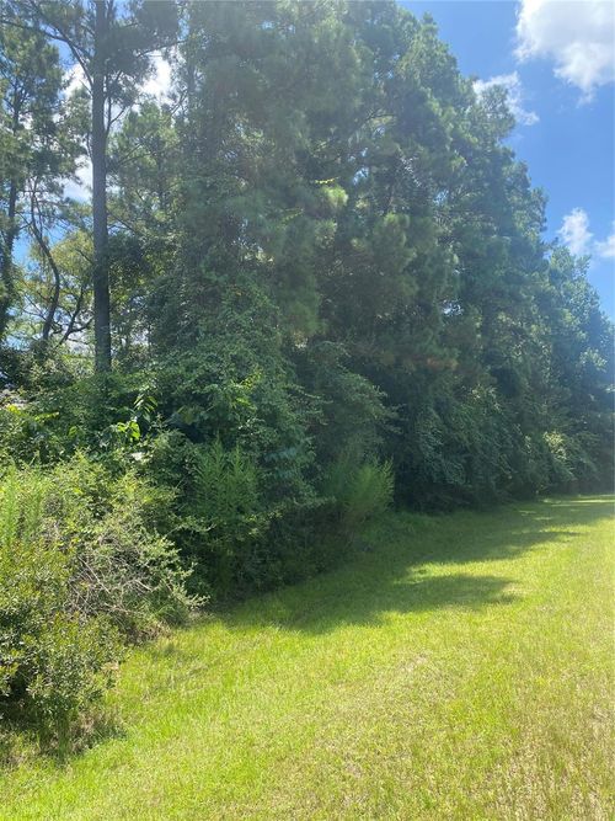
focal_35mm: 26
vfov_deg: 67.3
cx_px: 308
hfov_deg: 53.0
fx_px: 616
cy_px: 410
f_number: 1.8
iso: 32
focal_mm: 4.25
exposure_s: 1/698
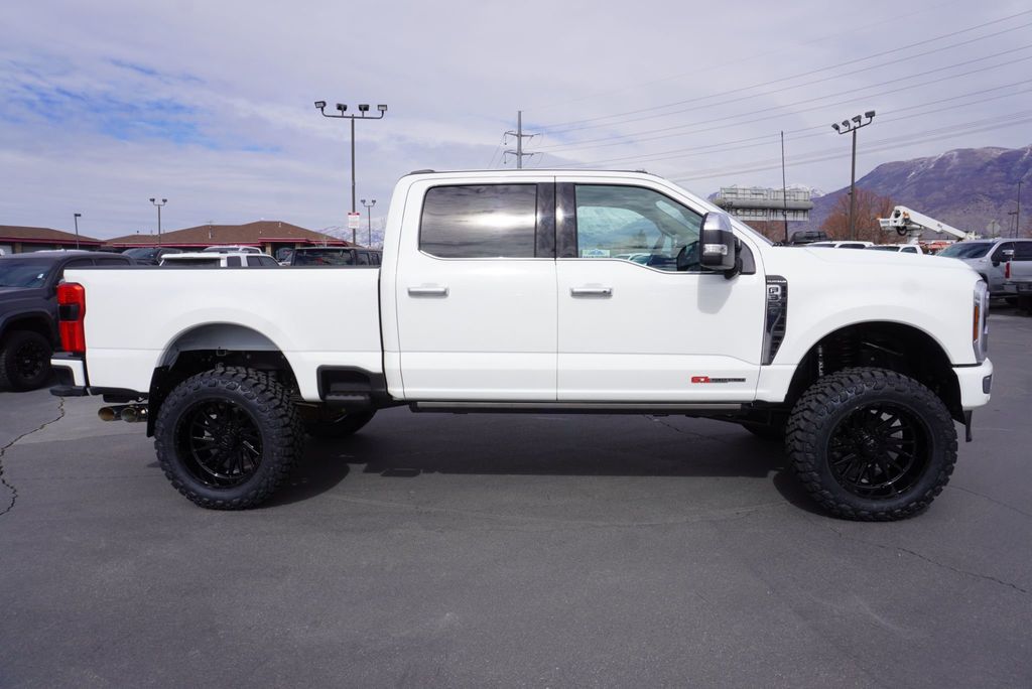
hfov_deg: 73.7
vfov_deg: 53.2
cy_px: 344
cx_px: 516
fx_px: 688
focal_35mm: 24
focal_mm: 16
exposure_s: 1/250
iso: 100
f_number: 10
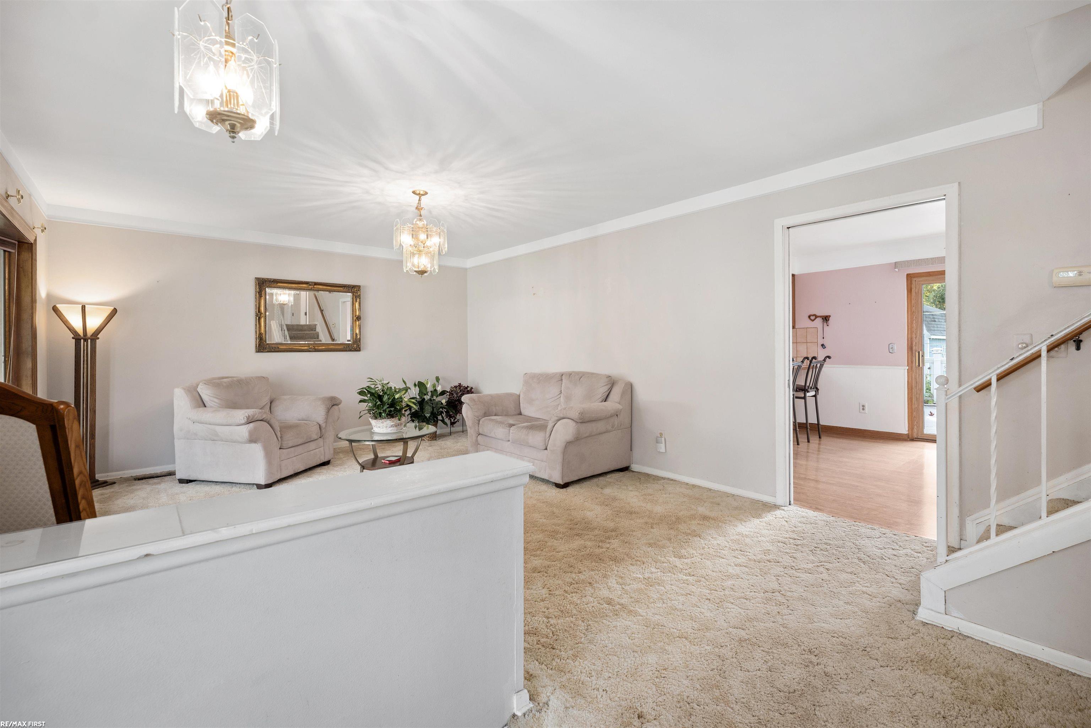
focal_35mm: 15
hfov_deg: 100.4
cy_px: 364
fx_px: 455
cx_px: 546
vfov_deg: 77.3
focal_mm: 15
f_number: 7.1
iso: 400
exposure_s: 1/6
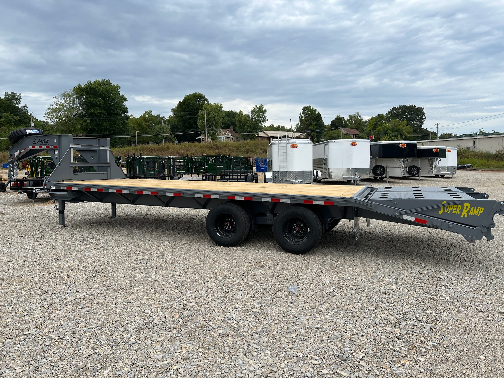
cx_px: 252
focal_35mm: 26
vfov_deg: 53.1
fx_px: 379
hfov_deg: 67.3
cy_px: 189
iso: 50
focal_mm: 5.7
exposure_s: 1/2513
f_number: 1.5
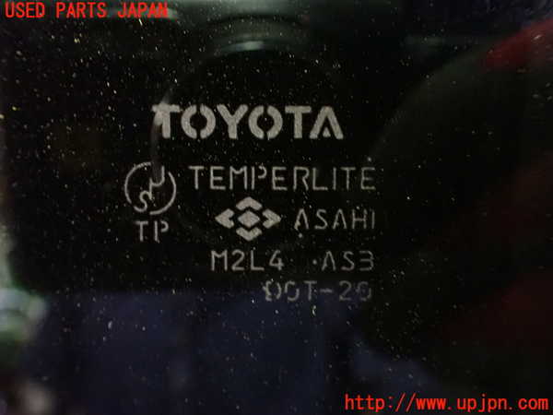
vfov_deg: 46.8
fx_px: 479
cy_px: 208
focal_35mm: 30
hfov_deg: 60.0
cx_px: 276
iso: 1600
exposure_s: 1/8
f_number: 2.3
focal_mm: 5.4
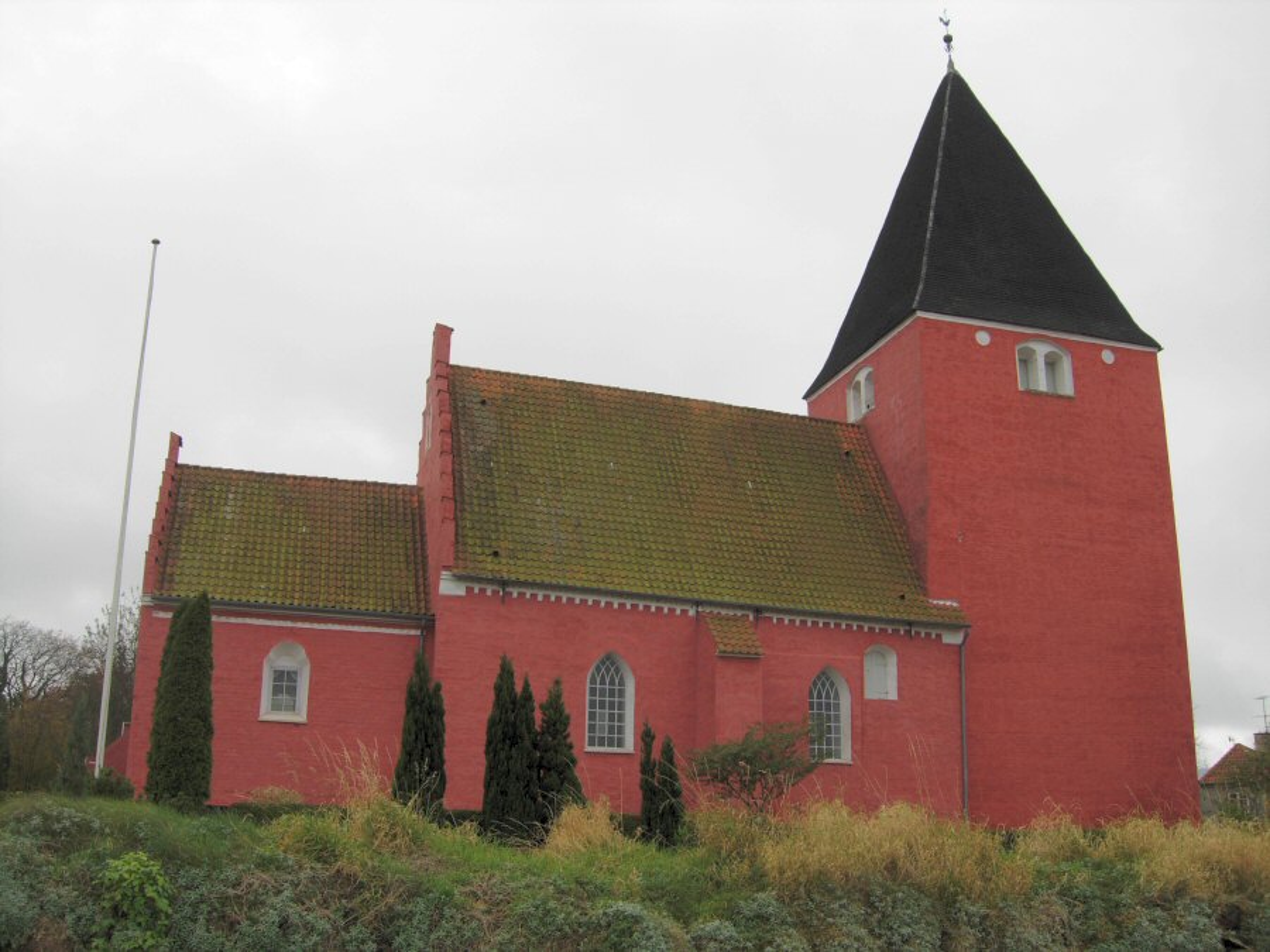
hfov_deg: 51.4
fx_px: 1321
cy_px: 476
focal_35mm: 36
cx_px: 635
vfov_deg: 39.7
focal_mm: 7.5
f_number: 4.3
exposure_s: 1/264
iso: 50
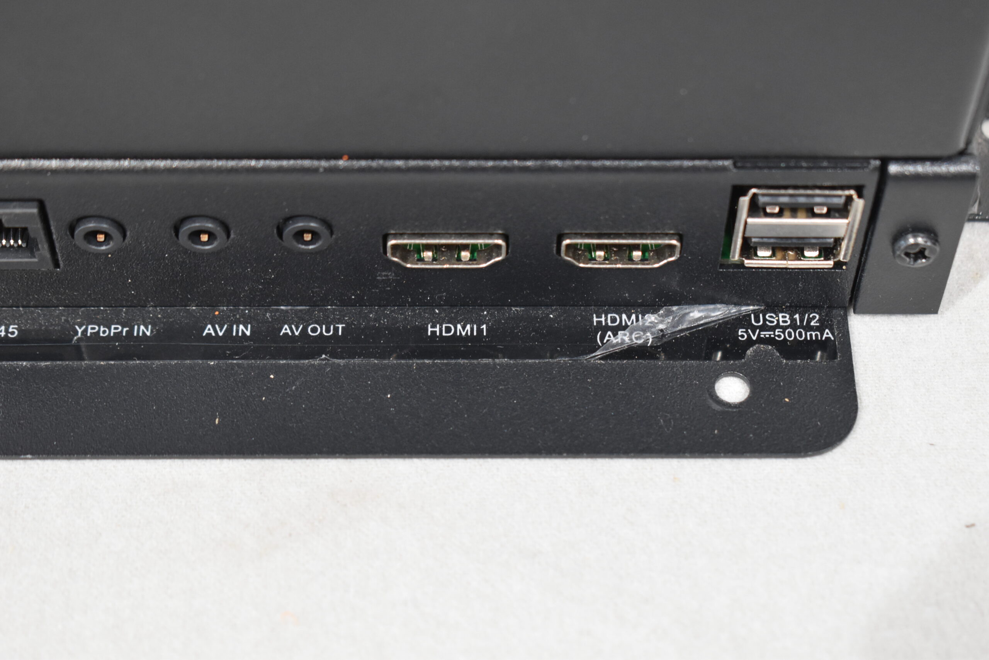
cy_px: 330
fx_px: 2266
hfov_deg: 24.6
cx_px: 494
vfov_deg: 16.6
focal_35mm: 82
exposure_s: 1/60
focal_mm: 55
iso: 1400
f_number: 5.6
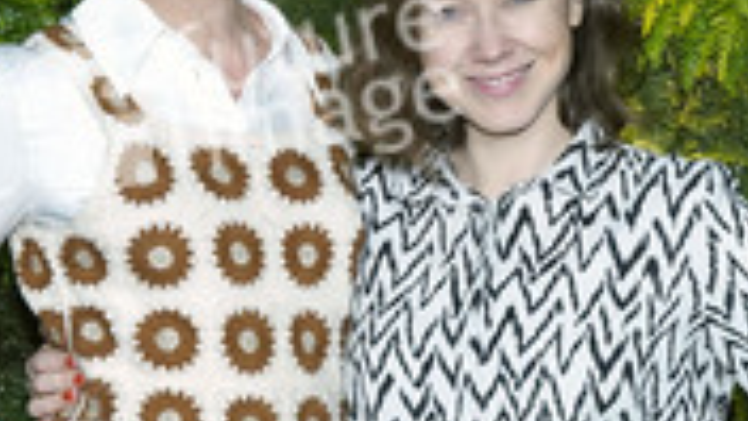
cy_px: 310
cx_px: 366
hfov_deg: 27.9
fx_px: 1507
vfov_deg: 15.8
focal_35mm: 76
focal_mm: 32
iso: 2000
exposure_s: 1/160
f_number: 5.6
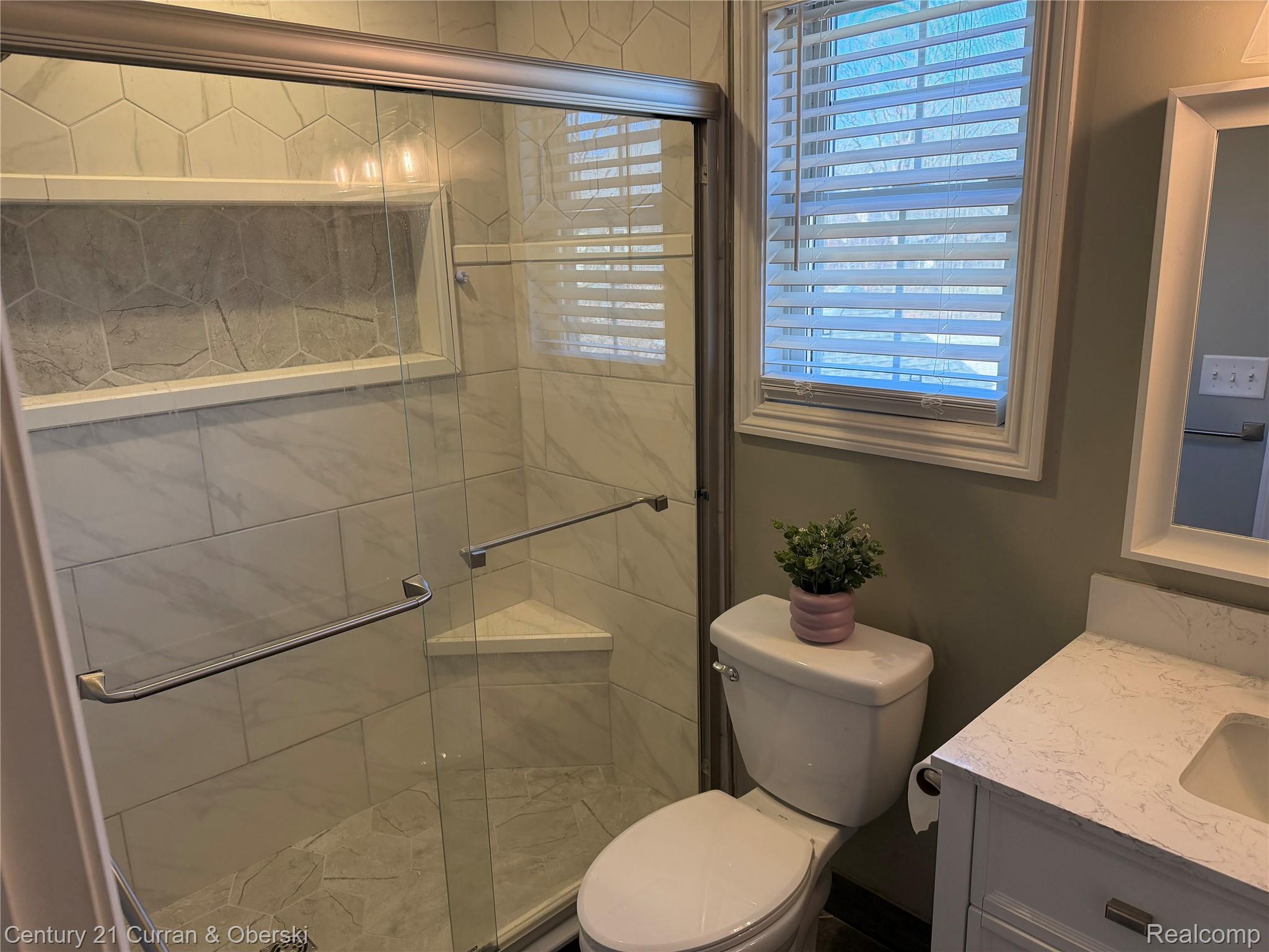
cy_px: 476
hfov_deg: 71.6
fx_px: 880
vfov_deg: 56.8
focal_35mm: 24
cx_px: 634
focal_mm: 6.76
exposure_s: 1/179
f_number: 1.78
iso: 200
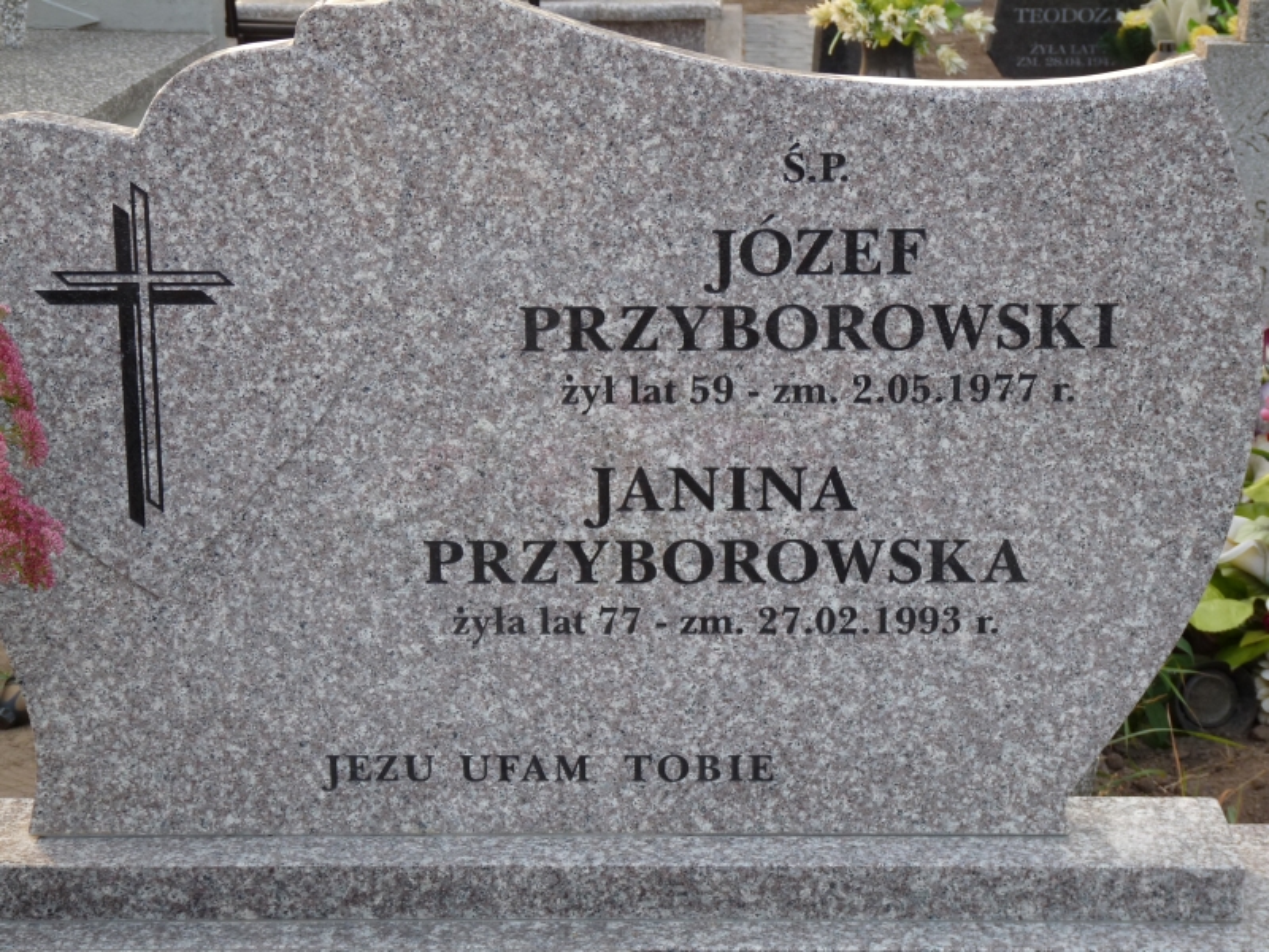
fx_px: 3079
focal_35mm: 84
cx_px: 634
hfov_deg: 23.3
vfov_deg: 17.6
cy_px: 476
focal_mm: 14.9
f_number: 3.4
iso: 100
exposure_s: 1/100
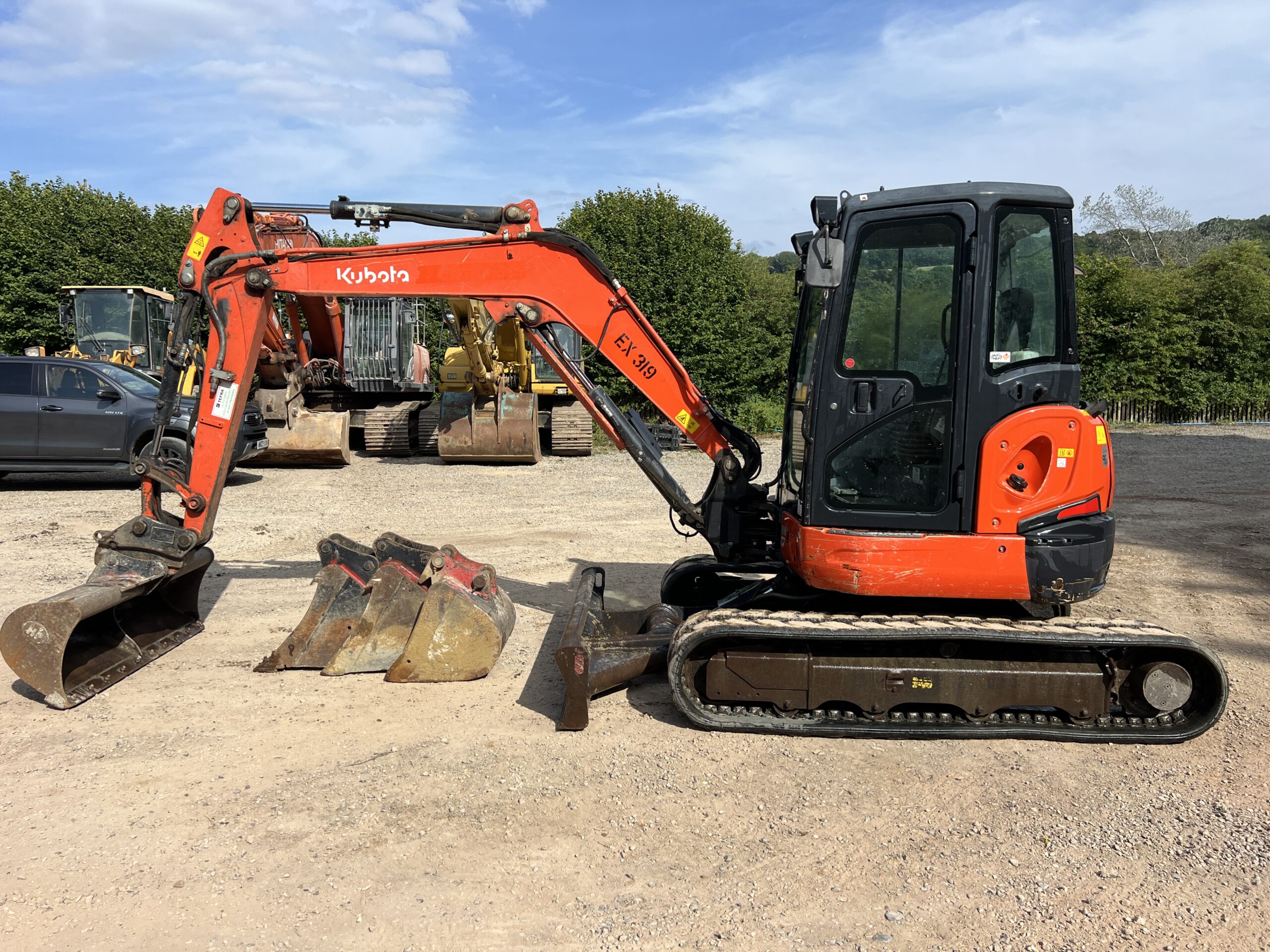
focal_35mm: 26
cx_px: 635
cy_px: 476
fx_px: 954
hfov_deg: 67.3
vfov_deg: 53.1
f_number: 1.5
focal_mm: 5.7
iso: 50
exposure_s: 1/3968
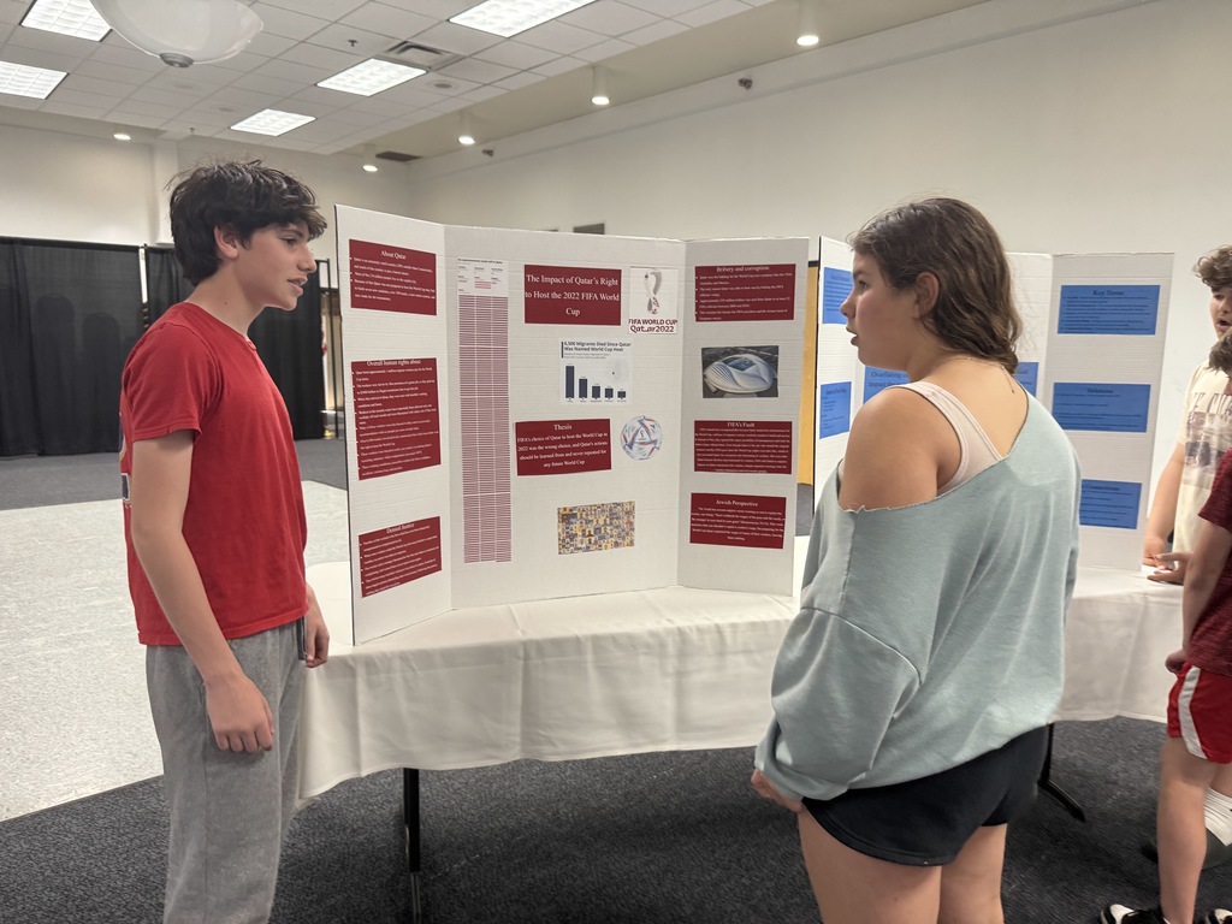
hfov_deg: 71.6
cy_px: 462
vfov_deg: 56.8
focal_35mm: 24
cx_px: 616
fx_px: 854
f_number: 1.78
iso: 250
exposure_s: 1/60
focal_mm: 6.76
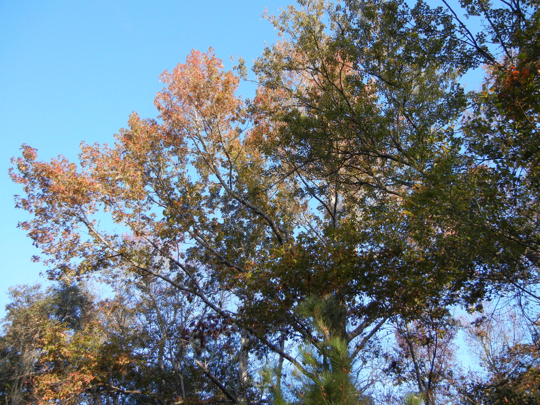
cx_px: 273
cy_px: 199
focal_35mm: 31
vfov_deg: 45.4
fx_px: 484
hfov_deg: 58.4
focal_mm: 5.4
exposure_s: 1/373
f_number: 3.5
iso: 200
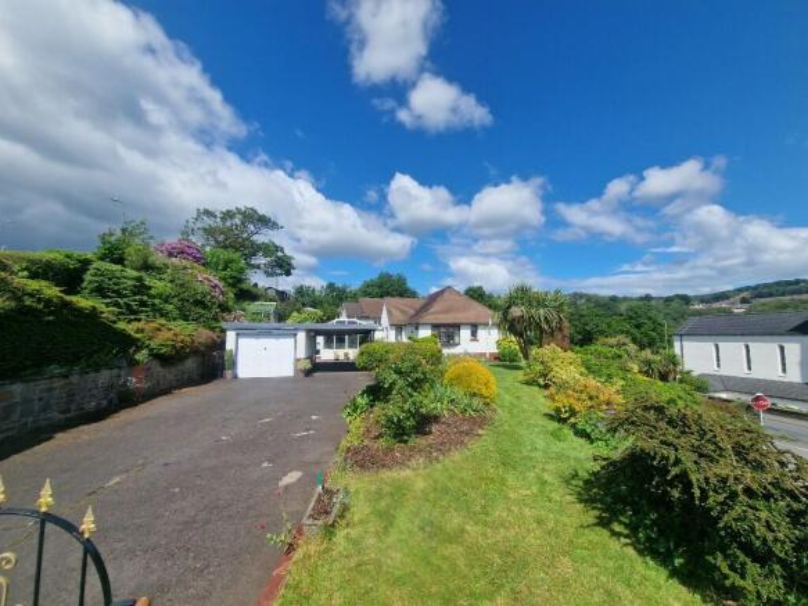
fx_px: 303
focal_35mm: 13
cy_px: 303
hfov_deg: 106.2
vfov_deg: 89.9
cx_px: 404
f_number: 2.2
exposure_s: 1/3240
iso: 50
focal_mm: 2.2
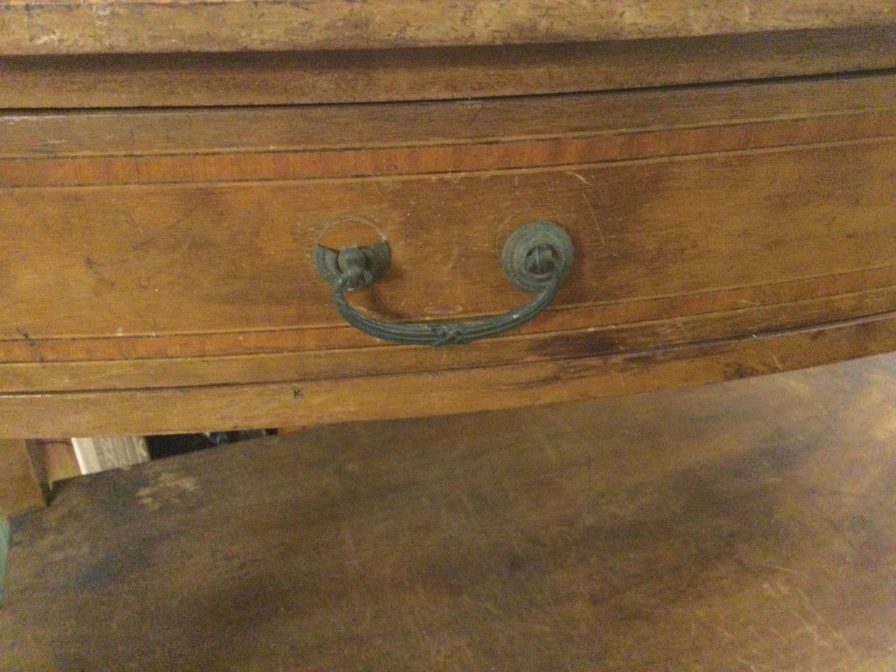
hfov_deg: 58.4
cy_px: 336
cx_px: 448
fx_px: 802
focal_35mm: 31
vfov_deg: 45.4
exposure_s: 1/17
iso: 800
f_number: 2.4
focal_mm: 3.3
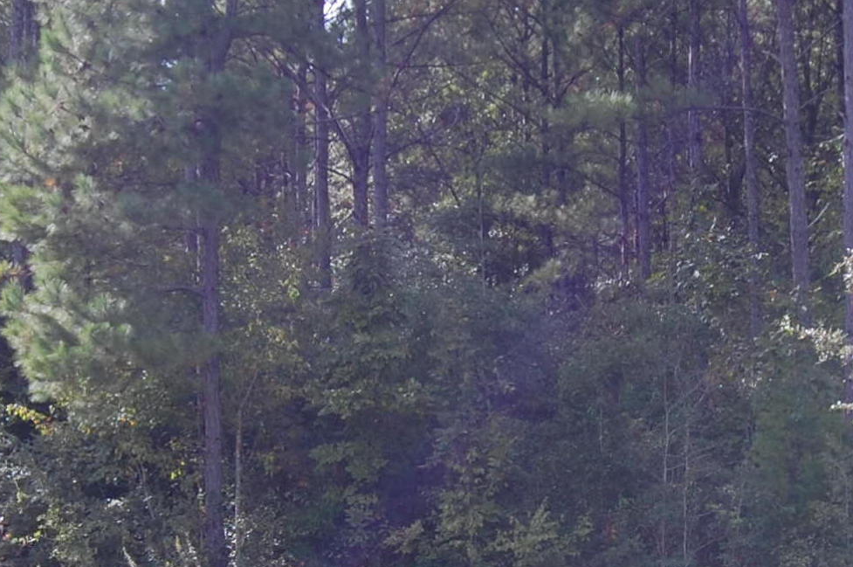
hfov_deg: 15.8
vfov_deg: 10.5
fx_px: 3053
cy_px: 535
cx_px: 669
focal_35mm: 129
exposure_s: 1/200
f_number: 7.1
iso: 200
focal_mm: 28
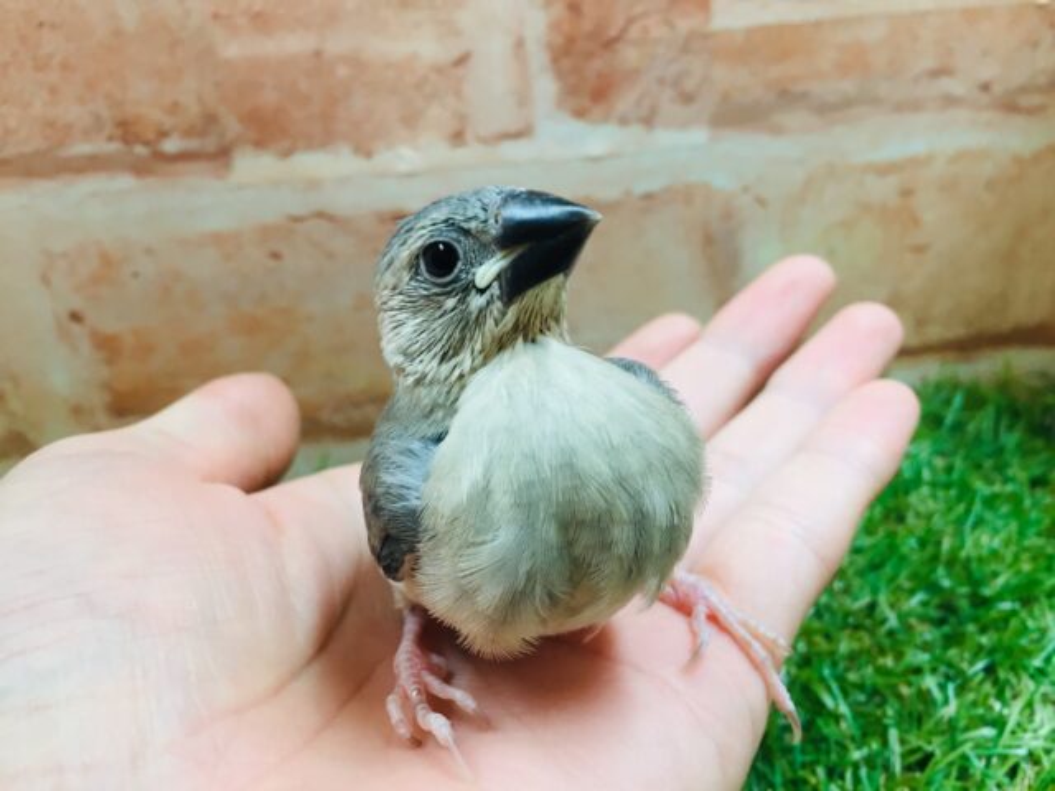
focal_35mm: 29
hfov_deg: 61.7
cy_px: 396
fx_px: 884
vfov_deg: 48.2
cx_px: 528
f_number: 2.2
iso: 80
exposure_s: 1/30
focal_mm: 4.15
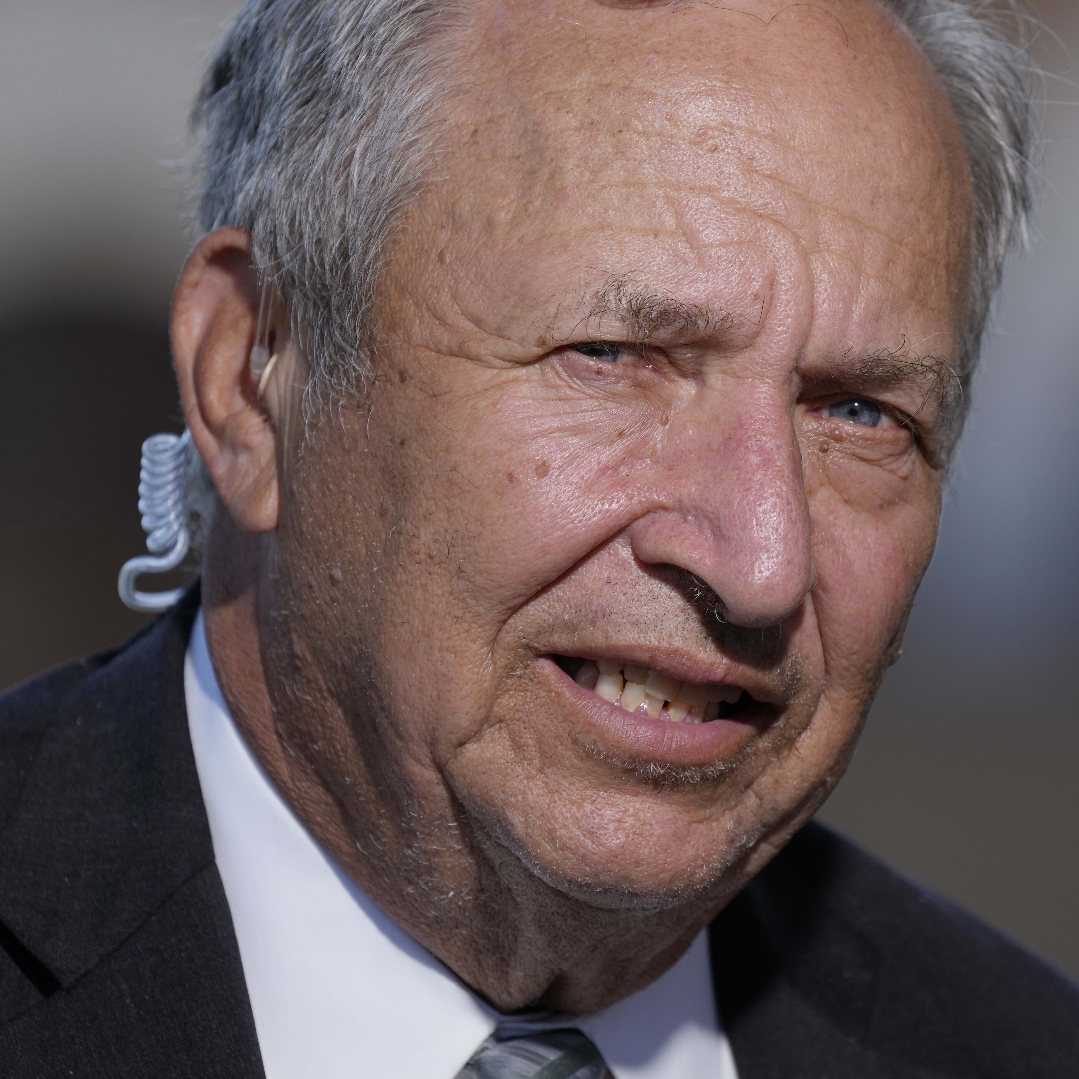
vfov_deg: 2.8
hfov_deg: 2.8
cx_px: 662
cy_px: 493
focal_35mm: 619
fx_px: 21829
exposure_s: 1/1000
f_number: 5.6
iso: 250
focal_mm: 400
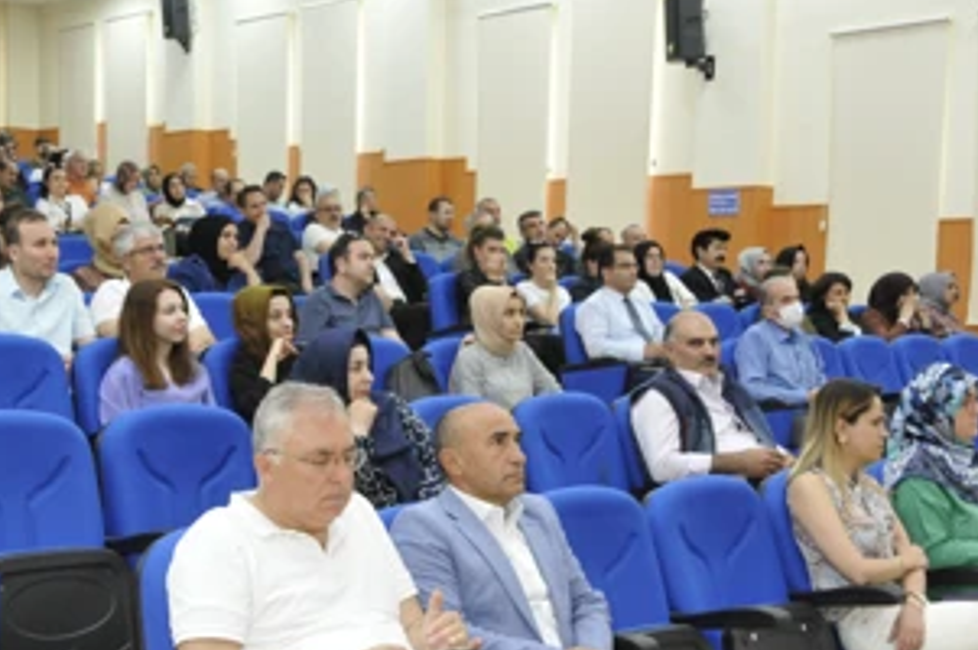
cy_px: 410
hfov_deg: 34.9
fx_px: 1547
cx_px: 370
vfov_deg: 23.7
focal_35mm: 57
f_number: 5
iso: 1600
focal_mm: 26
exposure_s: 1/60
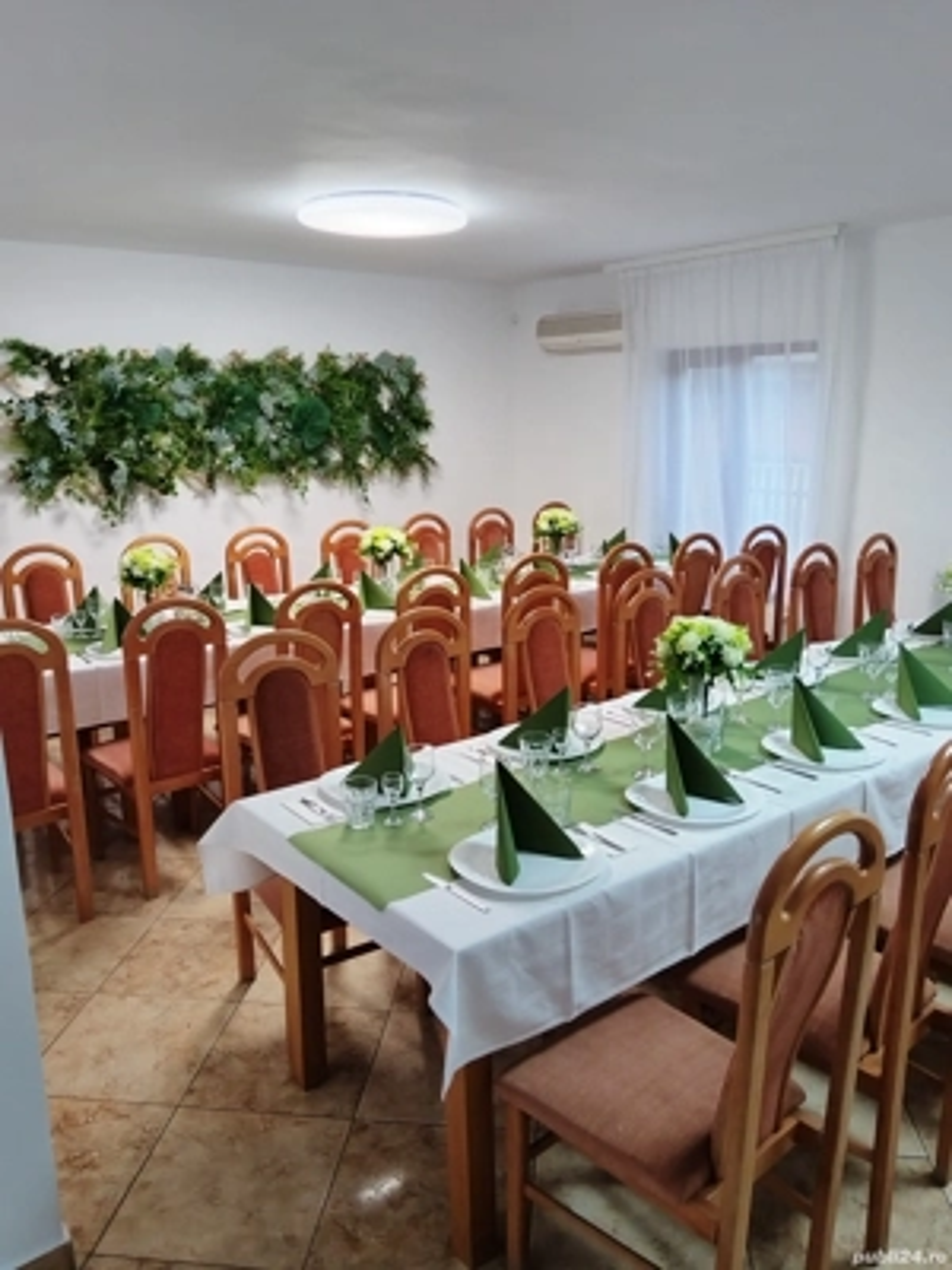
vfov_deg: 67.3
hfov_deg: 53.1
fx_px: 953
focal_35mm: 26
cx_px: 476
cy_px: 635
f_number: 1.9
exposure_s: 1/100
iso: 1776
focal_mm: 4.95
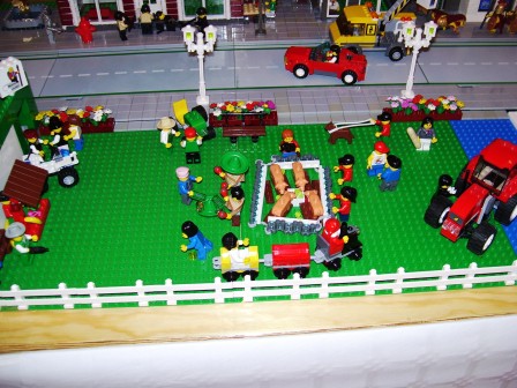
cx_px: 258
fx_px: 538
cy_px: 194
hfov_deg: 51.4
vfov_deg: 39.7
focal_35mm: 36
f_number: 2.7
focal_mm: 6
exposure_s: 1/60
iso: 80
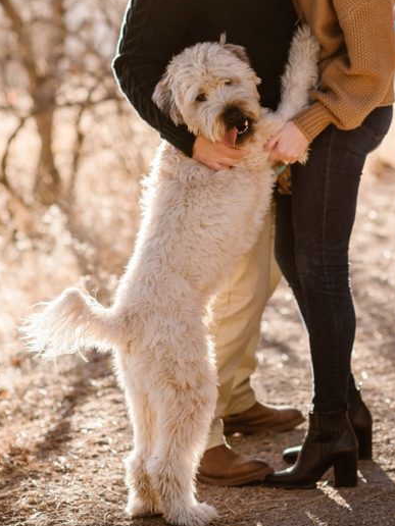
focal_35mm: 162
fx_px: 2465
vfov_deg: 12.1
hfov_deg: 9.2
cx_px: 181
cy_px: 93
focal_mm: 85
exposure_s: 1/1250
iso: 200
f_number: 2.2
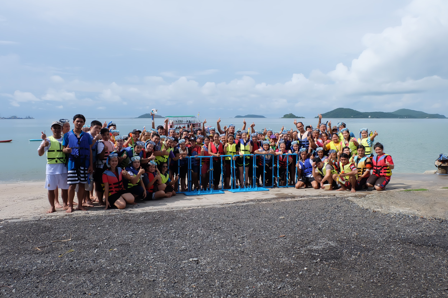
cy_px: 149
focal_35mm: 24
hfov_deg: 73.7
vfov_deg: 53.1
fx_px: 299
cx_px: 224
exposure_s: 1/420
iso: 400
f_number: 11
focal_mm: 16
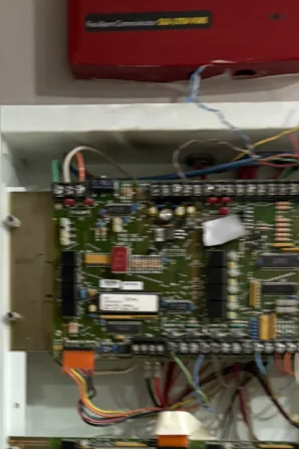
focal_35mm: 62
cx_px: 157
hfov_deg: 21.9
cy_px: 438
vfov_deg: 30.3
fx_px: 772
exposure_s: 1/60
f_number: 1.6
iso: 250
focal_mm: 5.96
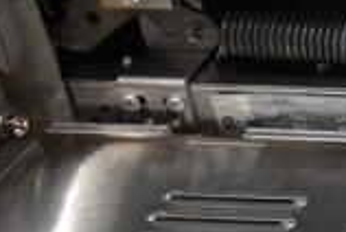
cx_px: 659
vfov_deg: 13.2
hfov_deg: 16.0
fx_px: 1001
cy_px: 72
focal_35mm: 104
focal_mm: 18
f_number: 3.5
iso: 900
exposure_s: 1/30
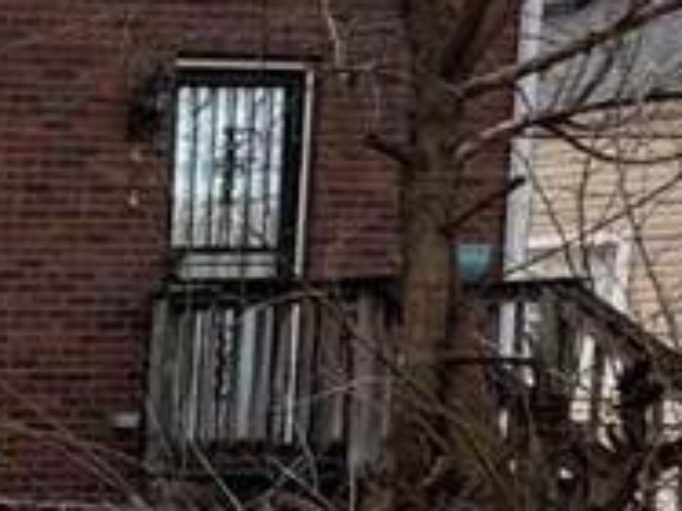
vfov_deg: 15.0
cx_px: -1189
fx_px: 1890
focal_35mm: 96
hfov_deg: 12.5
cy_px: 569
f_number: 2.2
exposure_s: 1/132
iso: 40
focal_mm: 2.22
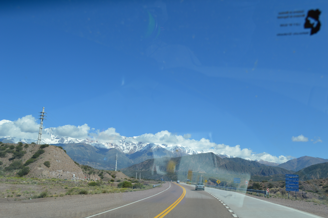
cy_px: 109
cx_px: 164
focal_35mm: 33
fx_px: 300
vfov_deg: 39.9
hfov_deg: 57.3
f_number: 9
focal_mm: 22
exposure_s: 1/320
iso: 100
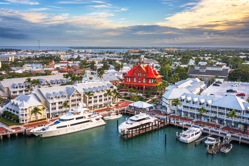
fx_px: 242
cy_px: 83
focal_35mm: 35
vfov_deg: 37.9
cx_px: 124
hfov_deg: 54.4
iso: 100
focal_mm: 35
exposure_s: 1/250
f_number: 6.3
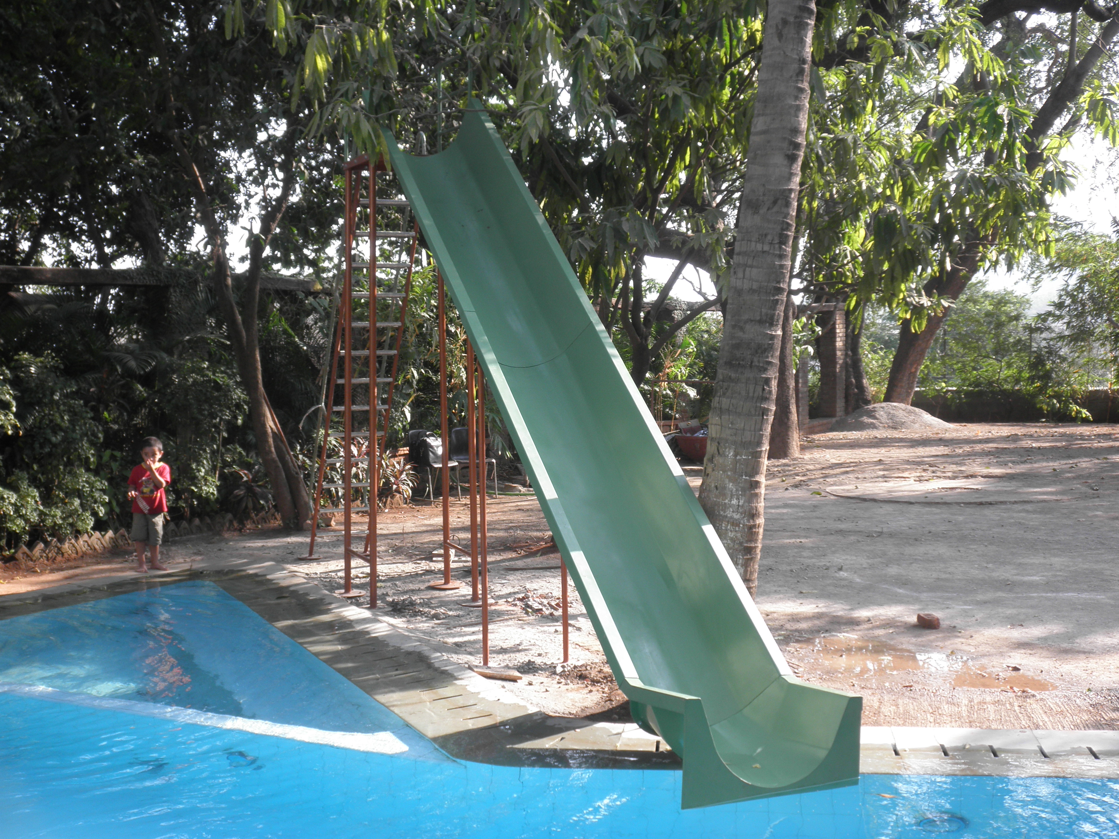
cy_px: 420
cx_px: 560
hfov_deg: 42.9
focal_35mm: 44
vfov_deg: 32.9
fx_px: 1422
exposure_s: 1/125
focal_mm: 7.9
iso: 64
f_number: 3.4
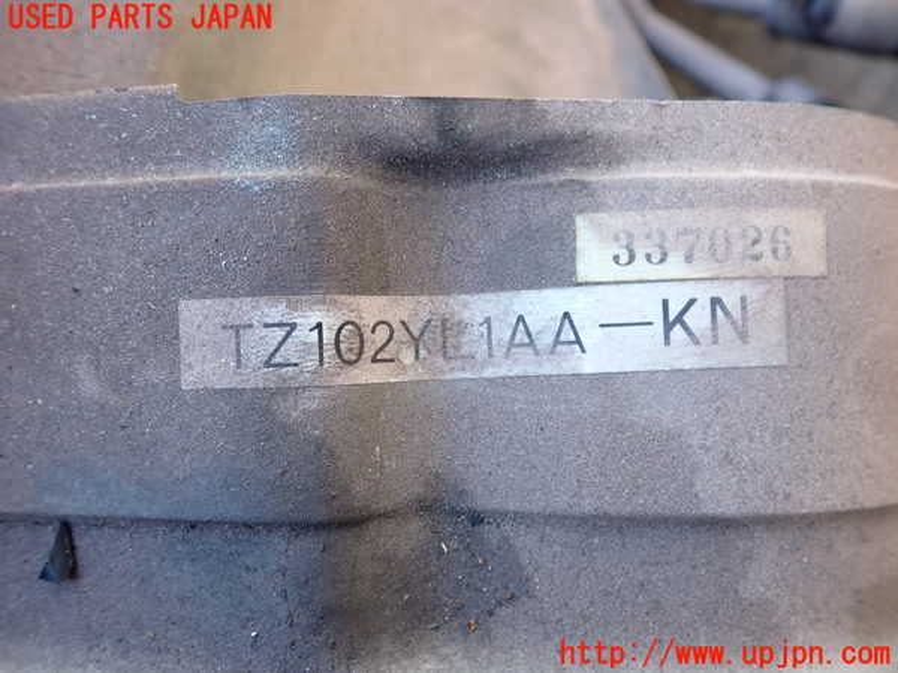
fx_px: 778
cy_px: 336
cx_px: 449
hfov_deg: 60.0
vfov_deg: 46.8
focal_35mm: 30
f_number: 2.3
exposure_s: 1/60
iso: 125
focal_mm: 5.4
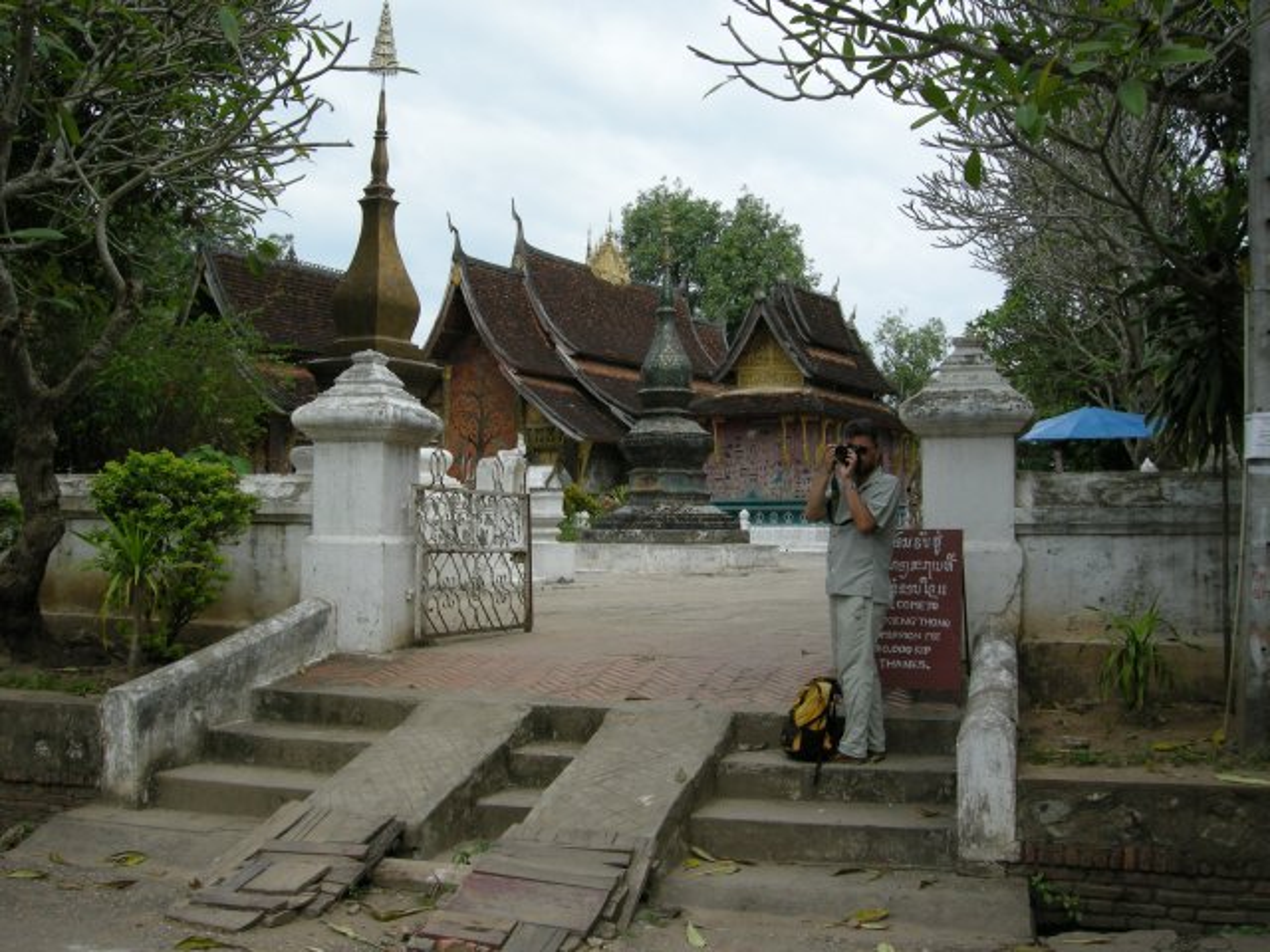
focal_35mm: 36
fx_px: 1321
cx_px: 635
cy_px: 476
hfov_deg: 51.4
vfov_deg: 39.7
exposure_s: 1/286
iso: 64
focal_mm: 7.5
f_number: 5.4
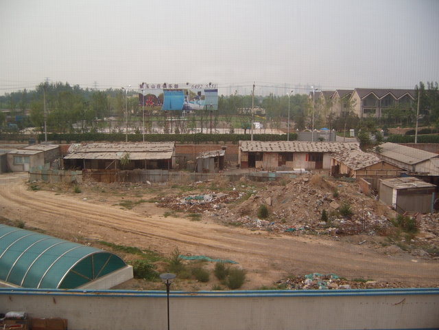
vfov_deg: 38.7
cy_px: 165
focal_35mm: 37
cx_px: 220
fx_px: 469
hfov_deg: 50.1
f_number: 2.9
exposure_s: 1/125
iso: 63
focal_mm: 6.2
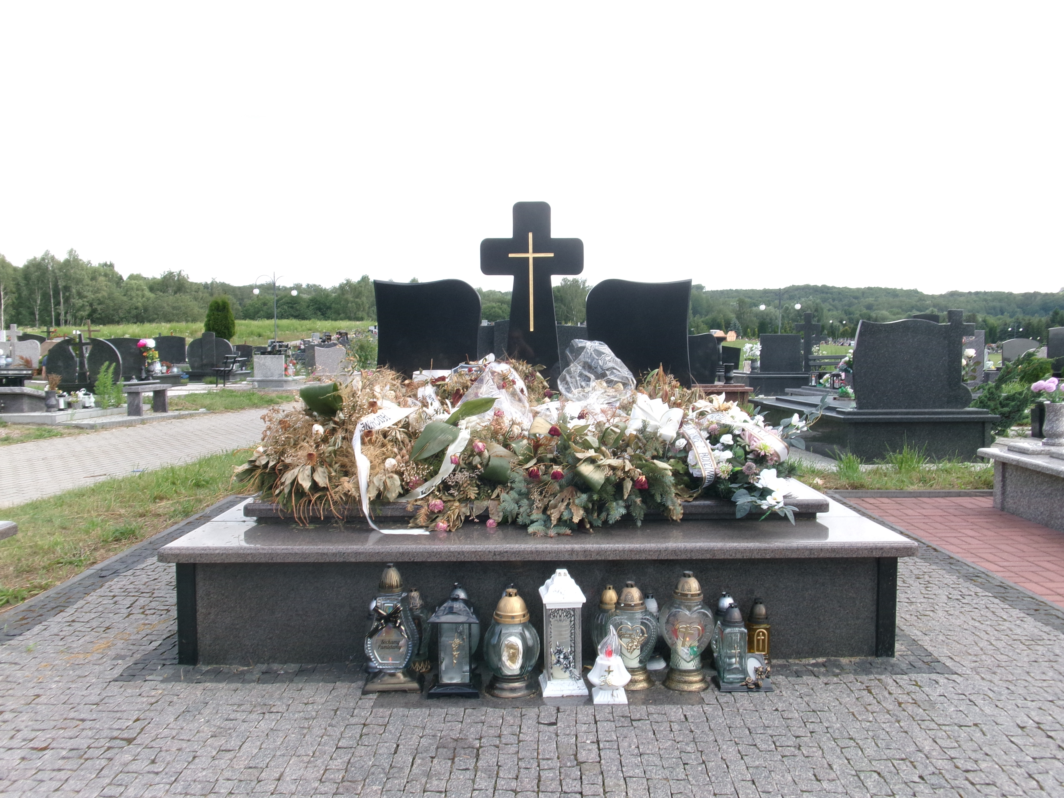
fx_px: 861
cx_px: 532
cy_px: 399
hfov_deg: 63.4
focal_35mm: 28
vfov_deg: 49.7
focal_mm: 5.1
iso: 100
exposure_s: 1/42
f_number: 10.8
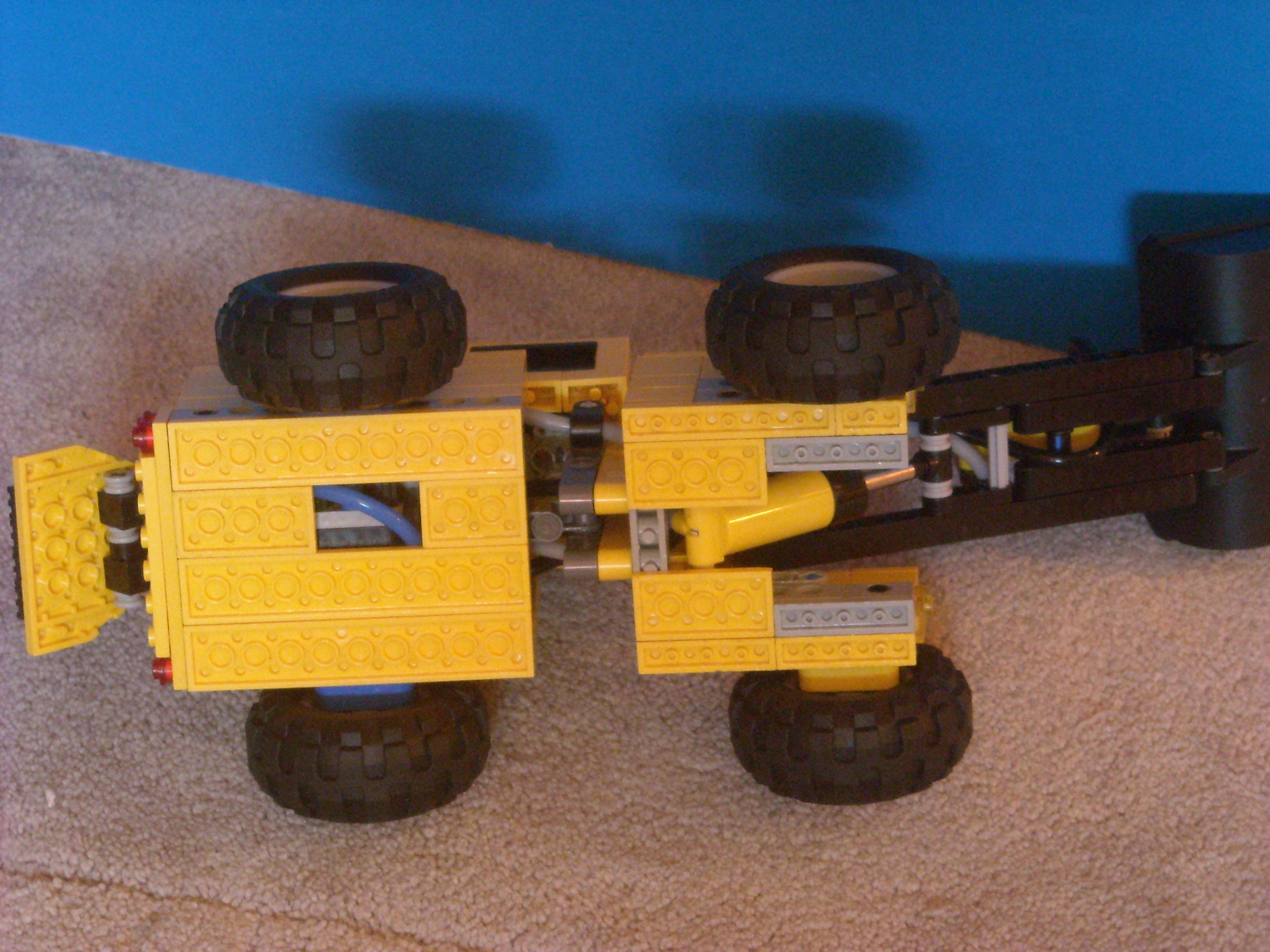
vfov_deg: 14.1
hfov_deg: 18.7
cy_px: 476
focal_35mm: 105
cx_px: 635
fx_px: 3852
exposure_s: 1/2.5
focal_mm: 17.1
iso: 800
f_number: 4.7
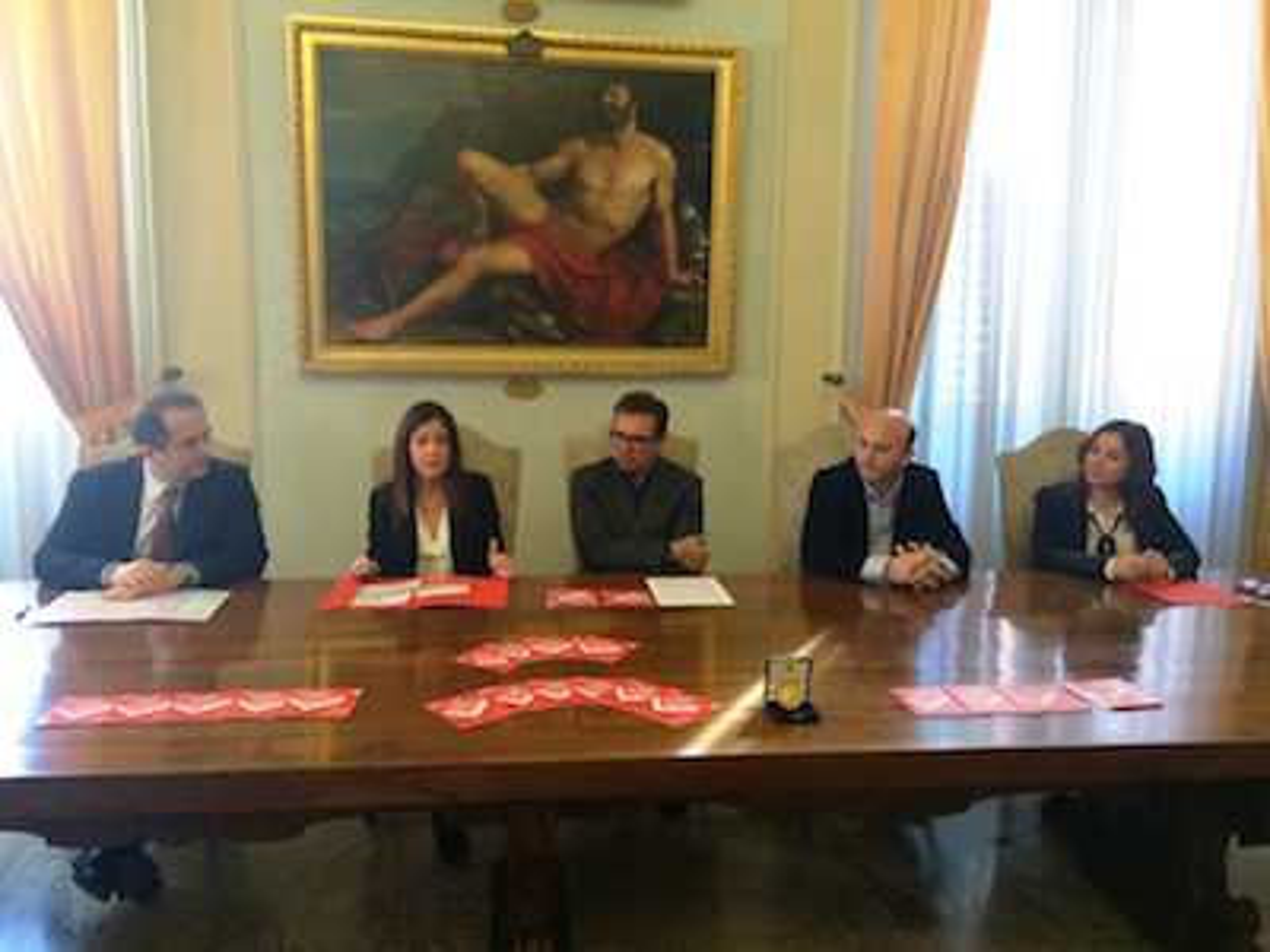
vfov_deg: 48.2
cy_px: 476
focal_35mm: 29
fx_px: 1064
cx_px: 635
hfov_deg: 61.7
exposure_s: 1/33
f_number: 2.2
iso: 200
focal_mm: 4.15
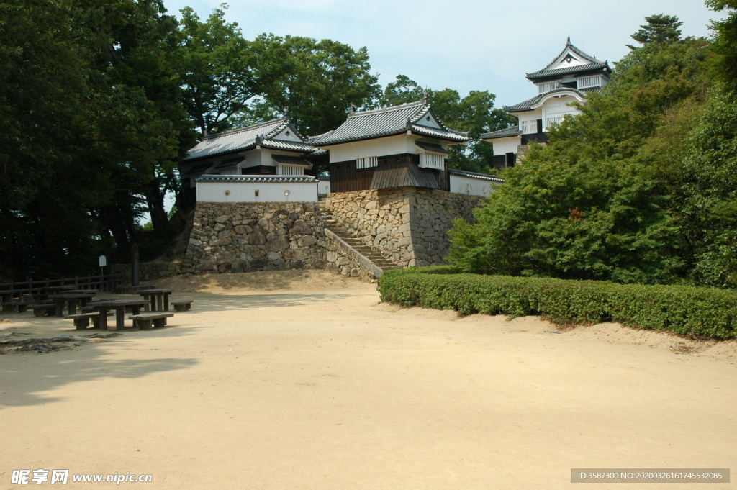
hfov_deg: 51.3
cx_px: 368
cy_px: 245
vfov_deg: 35.4
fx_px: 767
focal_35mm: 38
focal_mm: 25
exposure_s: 1/250
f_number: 10
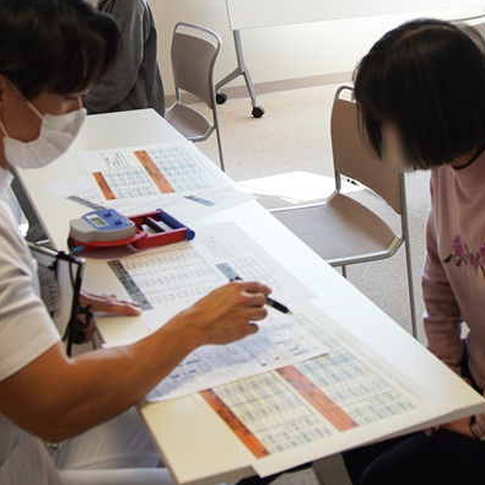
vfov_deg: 27.1
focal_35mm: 62
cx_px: 362
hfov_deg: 27.4
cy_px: 90
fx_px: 983
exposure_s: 1/60
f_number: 4
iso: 125
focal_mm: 24
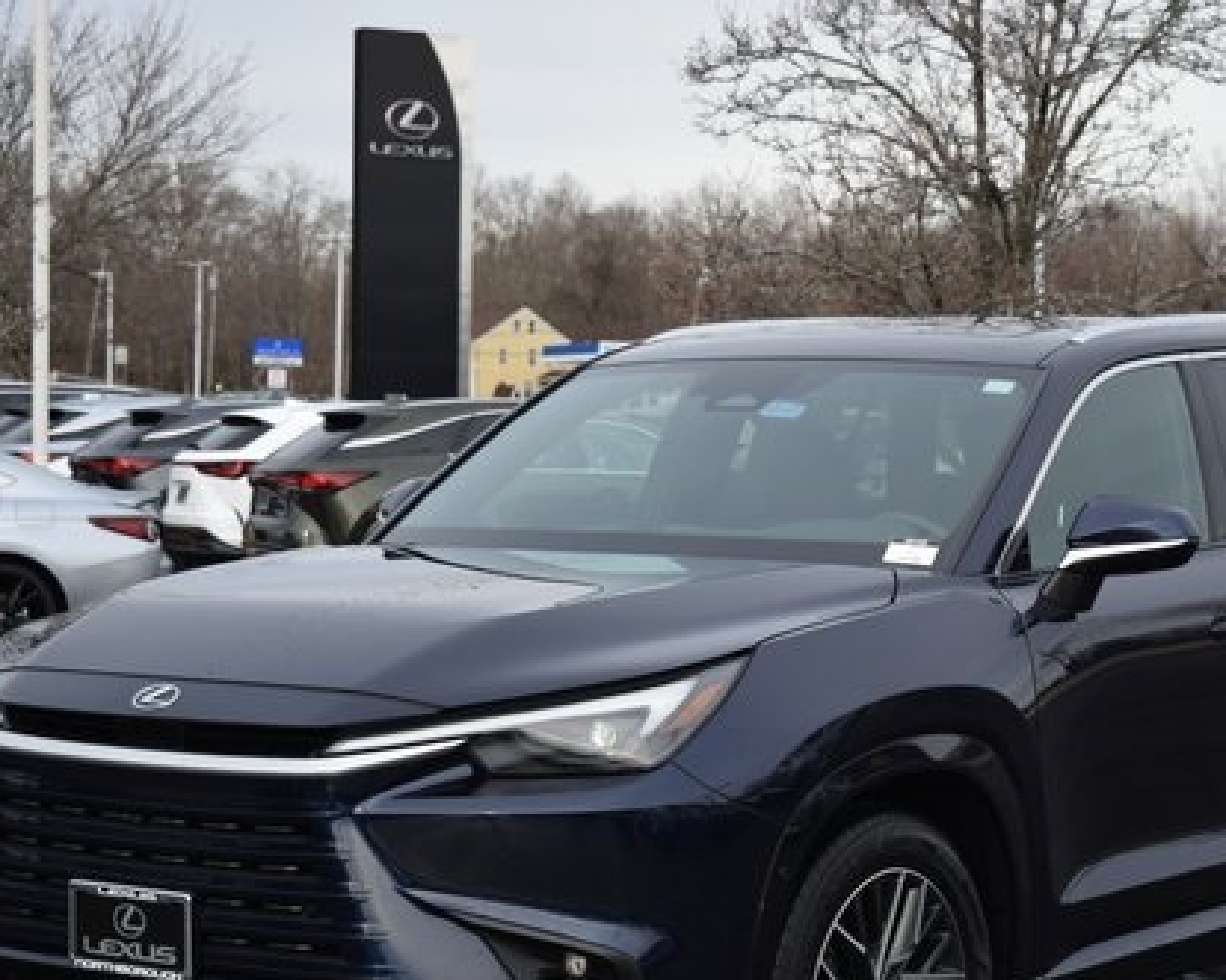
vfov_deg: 17.6
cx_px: 776
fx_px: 3156
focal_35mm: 87
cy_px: 626
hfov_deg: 21.9
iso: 640
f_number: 5
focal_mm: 40
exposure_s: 1/1000
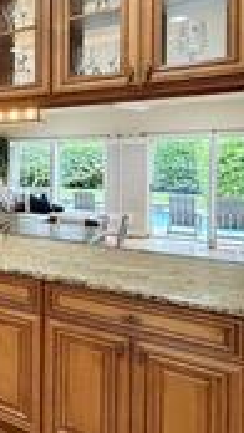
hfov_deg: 23.0
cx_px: -169
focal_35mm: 35
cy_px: 169
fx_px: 402
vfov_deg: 56.1
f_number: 2.2
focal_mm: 2.22
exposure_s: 1/60
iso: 400
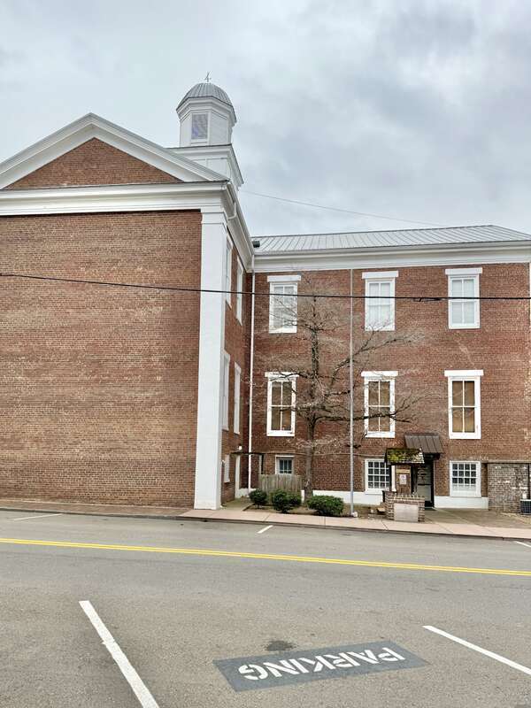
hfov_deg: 56.8
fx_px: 491
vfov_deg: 71.6
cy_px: 354
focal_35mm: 24
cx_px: 266
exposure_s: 1/792
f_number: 1.78
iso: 80
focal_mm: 6.86
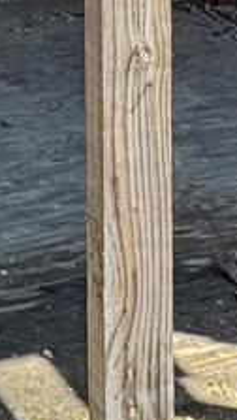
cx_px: -397
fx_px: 1559
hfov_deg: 7.8
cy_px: -411
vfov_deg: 13.3
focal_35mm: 140
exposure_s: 1/269
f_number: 2.2
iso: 40
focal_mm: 2.22
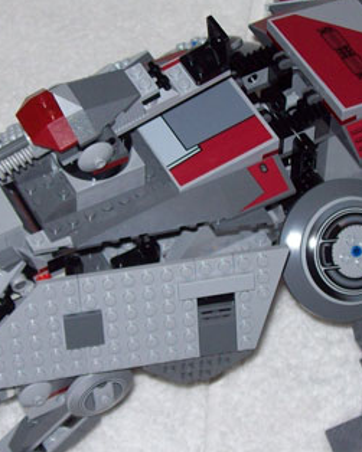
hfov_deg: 13.8
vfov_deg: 17.2
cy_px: 217
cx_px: 209
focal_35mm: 112
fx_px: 1501
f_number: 3
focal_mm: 7.6
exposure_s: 1/73.6
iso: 80
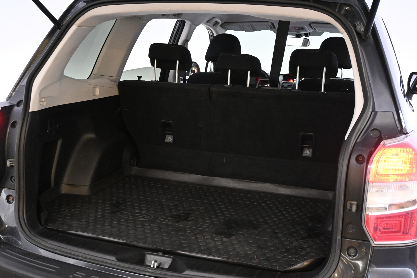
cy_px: 139
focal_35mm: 44
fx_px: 504
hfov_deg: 45.0
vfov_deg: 30.8
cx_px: 208
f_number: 4.8
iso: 4000
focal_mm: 29
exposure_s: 1/50
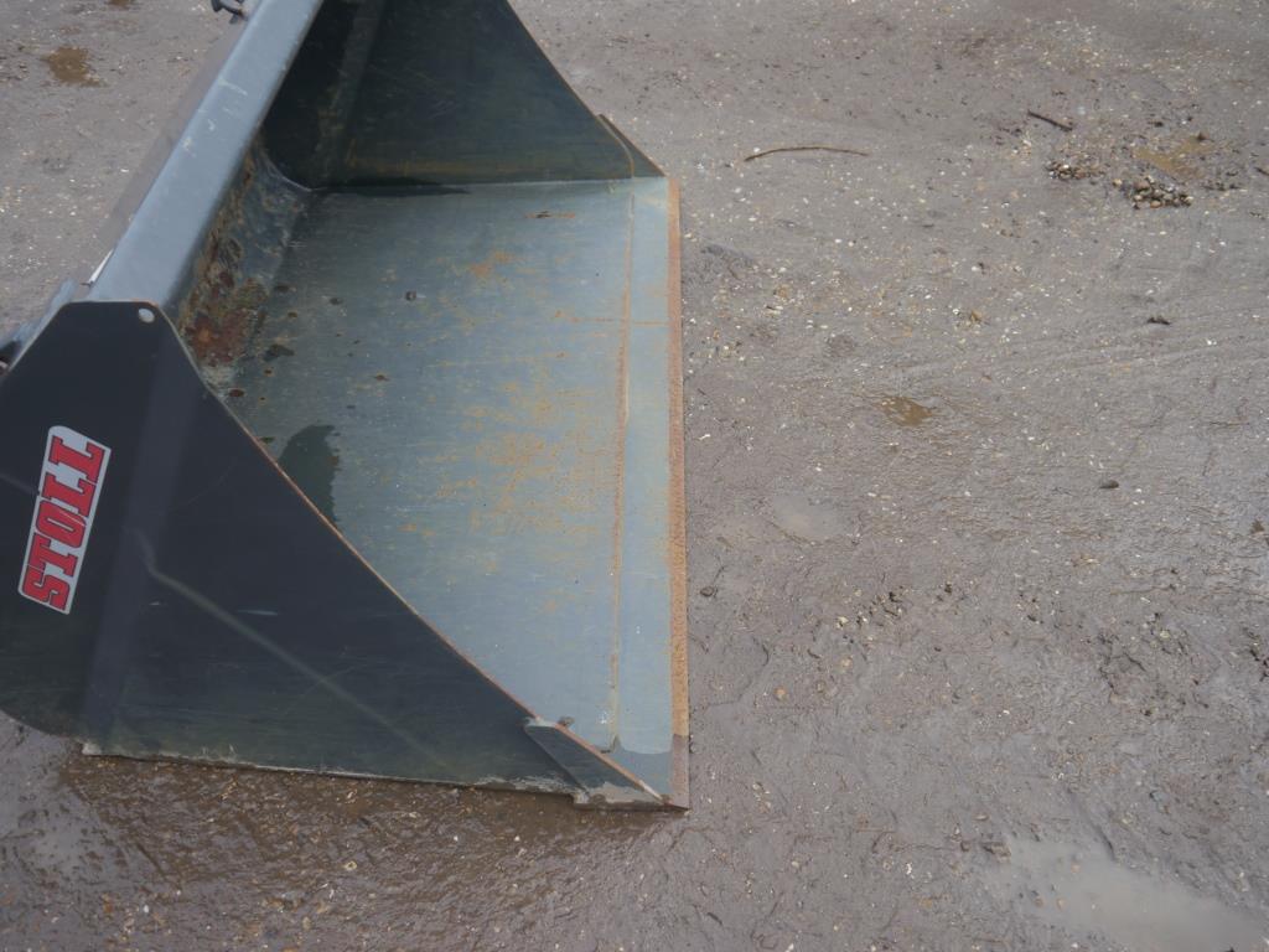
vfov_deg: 46.8
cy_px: 476
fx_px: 1100
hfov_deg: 60.0
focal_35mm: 30
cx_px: 634
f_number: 4
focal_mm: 15
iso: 160
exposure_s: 1/100
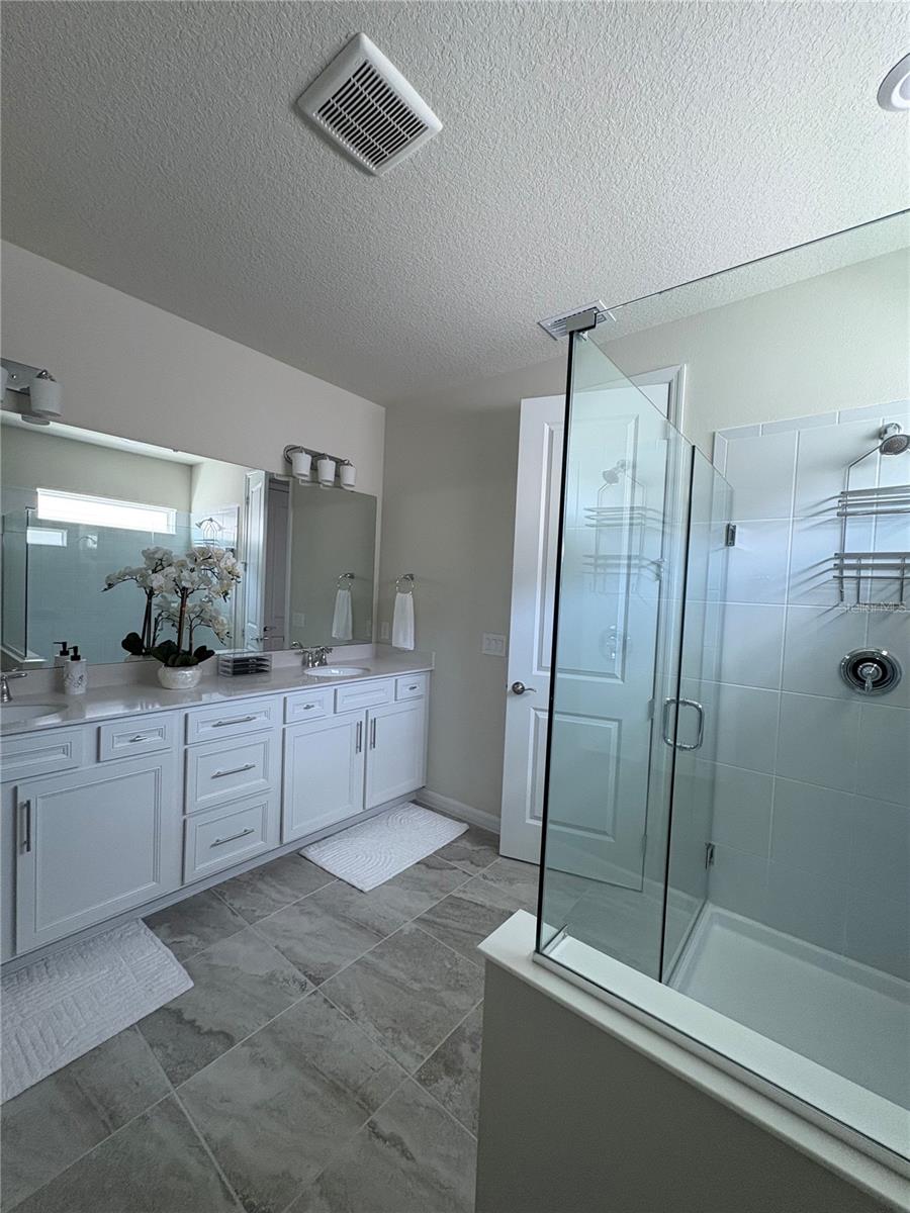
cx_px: 455
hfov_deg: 85.7
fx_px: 491
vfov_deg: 102.1
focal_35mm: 14
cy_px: 606
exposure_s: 1/80
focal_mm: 2.22
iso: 250
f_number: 2.2
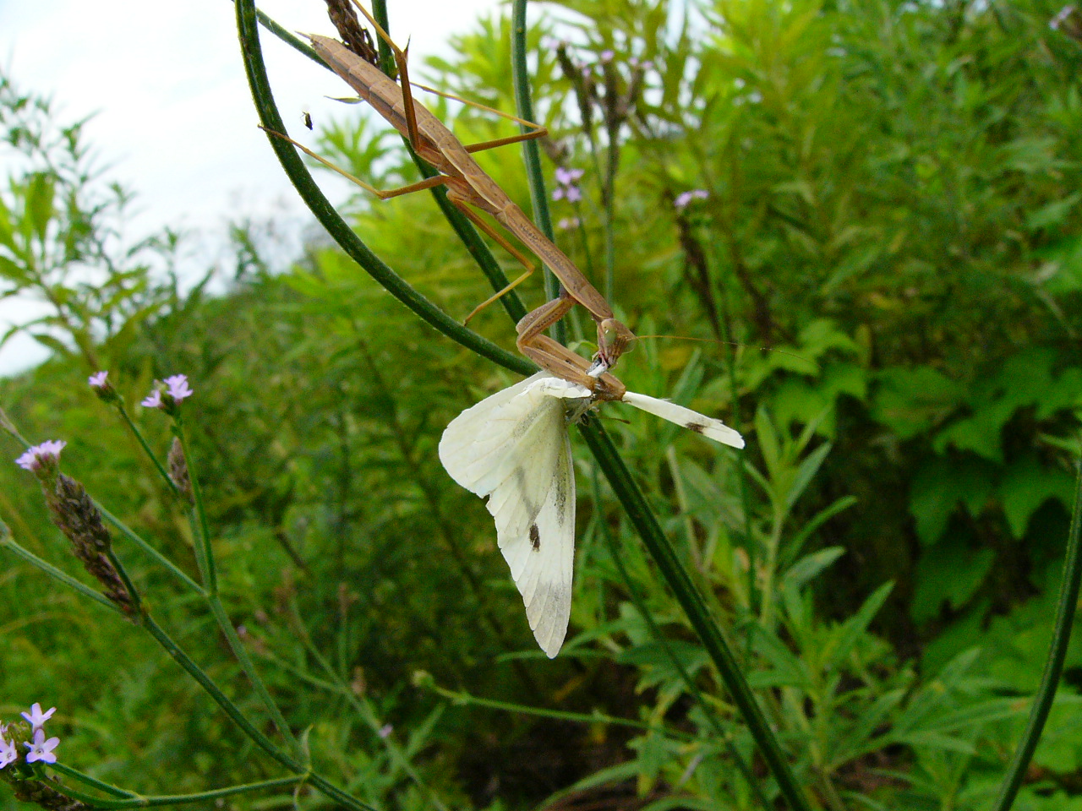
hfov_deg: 51.4
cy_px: 406
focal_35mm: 36
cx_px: 541
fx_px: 1125
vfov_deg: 39.7
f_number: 6.5
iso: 200
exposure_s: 1/1000
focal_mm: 6
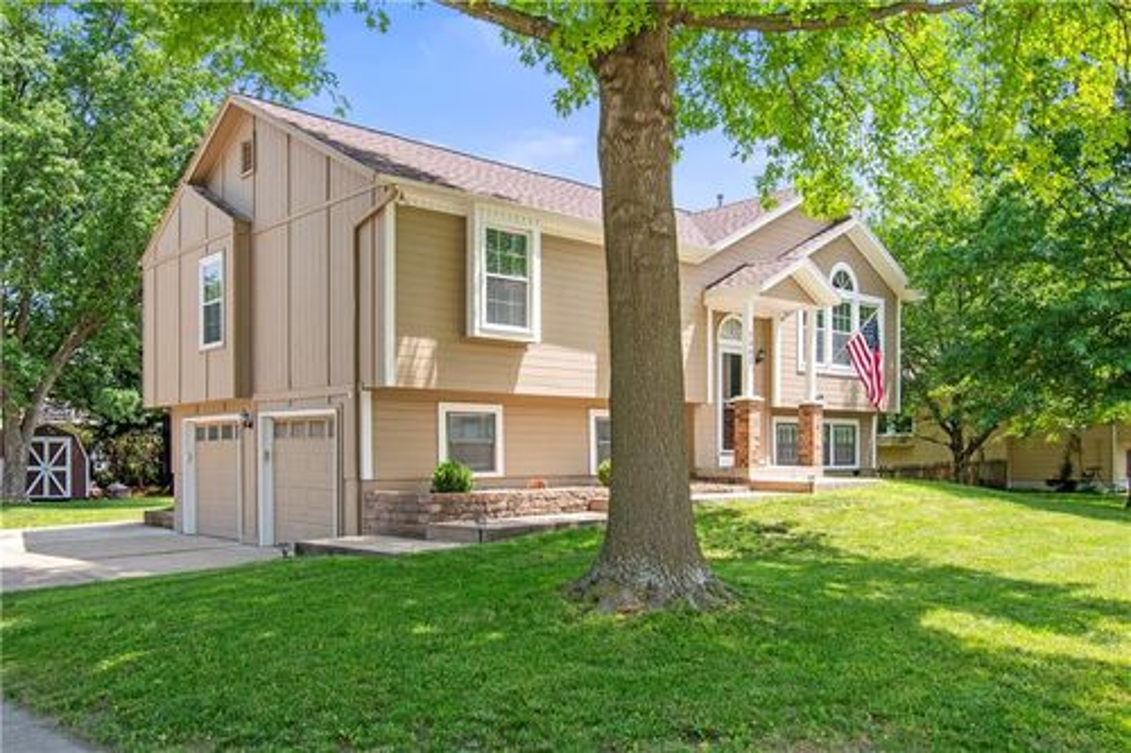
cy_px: 376
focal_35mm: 30
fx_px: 942
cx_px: 566
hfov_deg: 61.9
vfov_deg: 43.6
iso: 100
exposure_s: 1/80
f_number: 8
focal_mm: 20
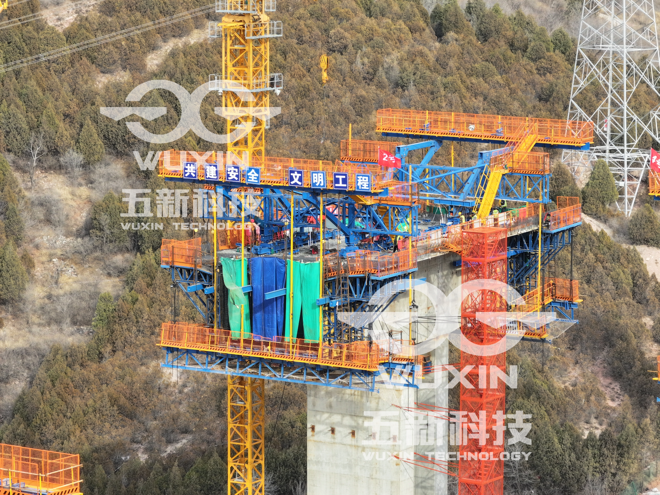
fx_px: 3165
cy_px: 248
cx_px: 330
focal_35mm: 166
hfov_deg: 11.9
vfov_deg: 8.9
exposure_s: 1/160
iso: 100
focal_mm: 30.71
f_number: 3.4
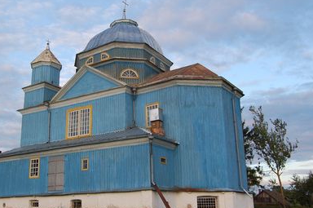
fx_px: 356
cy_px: 99
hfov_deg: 47.3
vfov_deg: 32.5
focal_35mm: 41
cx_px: 132
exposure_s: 1/125
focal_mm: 20
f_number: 5.6
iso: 200
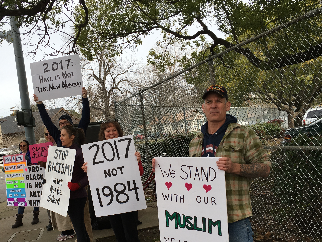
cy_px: 157
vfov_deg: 36.5
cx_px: 118
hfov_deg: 47.4
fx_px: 363
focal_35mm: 39
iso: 25
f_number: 2.2
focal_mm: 4.15
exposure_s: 1/620
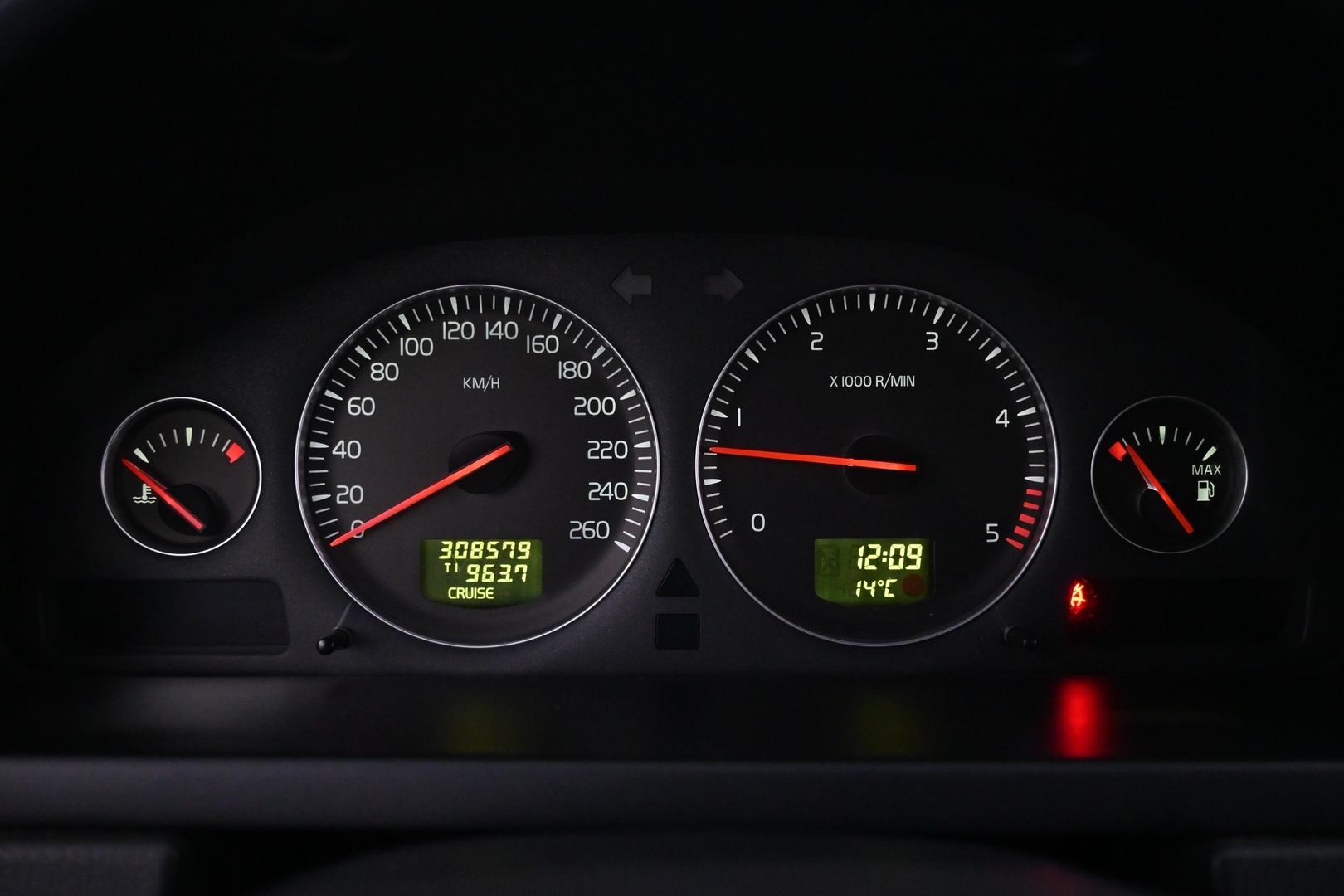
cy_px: 448
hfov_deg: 60.7
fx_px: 1148
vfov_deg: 42.6
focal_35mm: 31
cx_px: 672
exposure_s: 1/30
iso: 4500
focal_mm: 20.5
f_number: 3.8
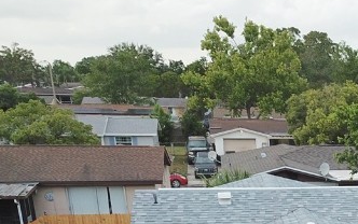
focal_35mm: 85
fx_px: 830
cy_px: 397
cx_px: 518
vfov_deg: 13.8
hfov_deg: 21.1
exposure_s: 1/183
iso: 100
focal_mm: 4.73
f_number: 2.2
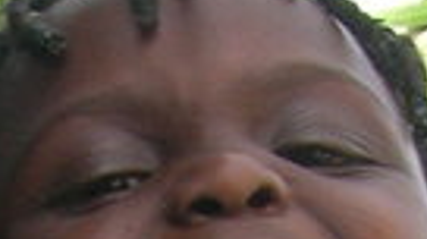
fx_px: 3154
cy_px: 1138
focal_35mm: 279
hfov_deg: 7.7
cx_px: -9
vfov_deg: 3.9
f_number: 4.9
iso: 50
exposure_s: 1/44.5
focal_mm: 5.7
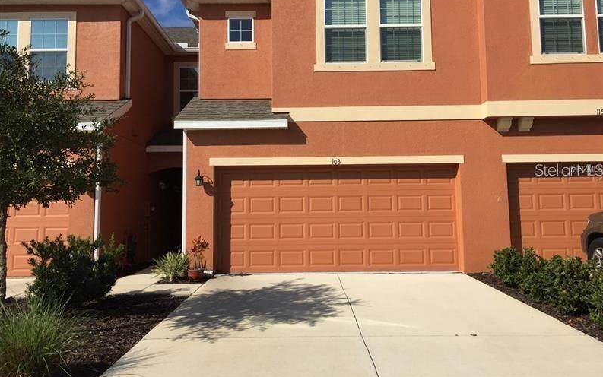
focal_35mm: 31
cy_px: 169
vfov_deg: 40.6
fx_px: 510
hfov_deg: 61.2
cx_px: 303
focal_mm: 4.15
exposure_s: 1/3968
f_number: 2.2
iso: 32
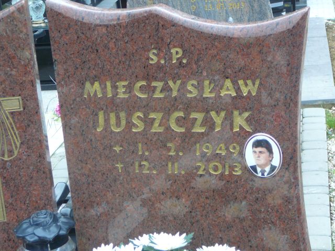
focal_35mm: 87
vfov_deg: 17.0
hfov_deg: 22.5
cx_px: 168
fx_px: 842
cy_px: 126
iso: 100
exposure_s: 1/40
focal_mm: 13
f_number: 3.8
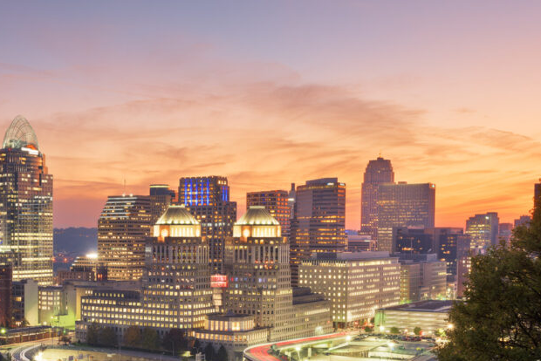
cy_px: 286
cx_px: 79
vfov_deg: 22.4
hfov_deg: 32.1
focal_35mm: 60
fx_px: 902
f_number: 13
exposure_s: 30
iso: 64
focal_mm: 31
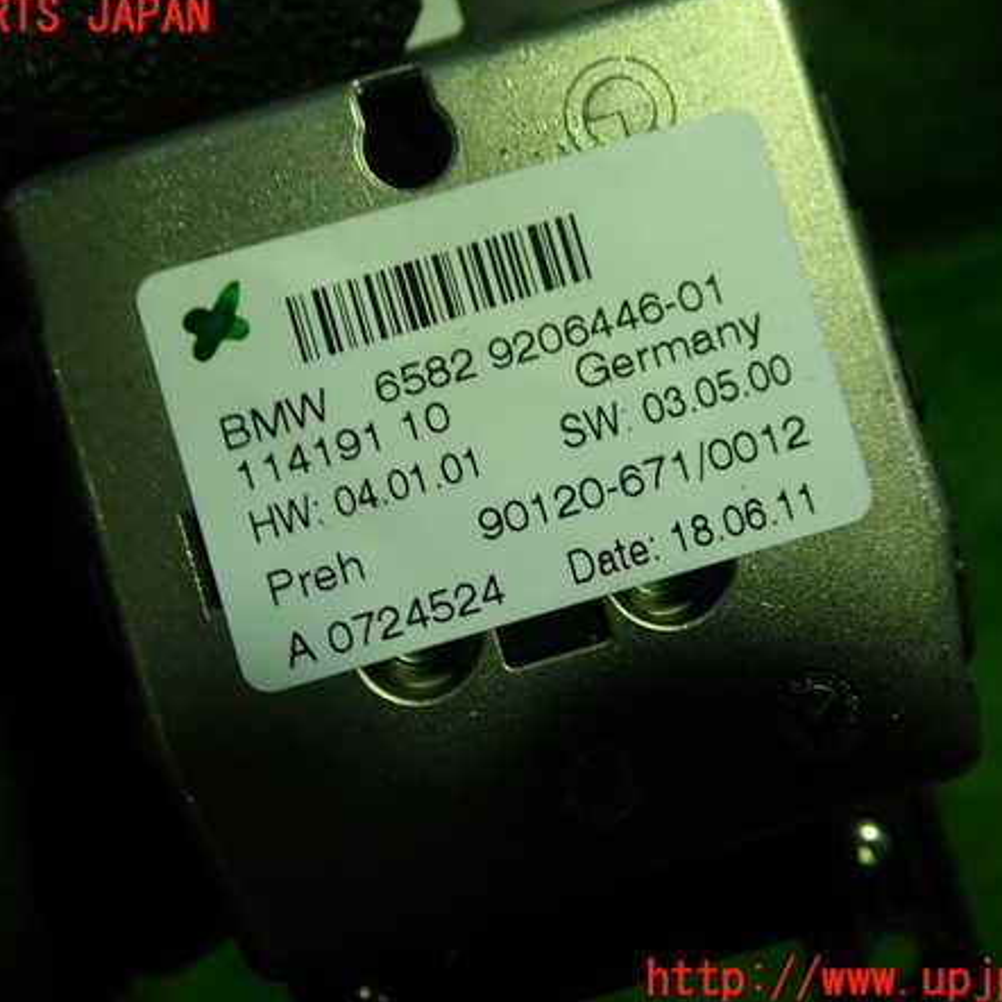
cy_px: 499
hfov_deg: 46.0
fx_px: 1179
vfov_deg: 46.0
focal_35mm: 36
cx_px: 478
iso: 100
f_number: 2.3
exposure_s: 1/60
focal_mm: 5.4
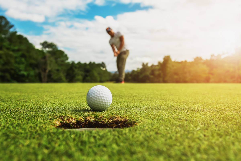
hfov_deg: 47.9
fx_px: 271
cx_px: 120
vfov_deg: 33.0
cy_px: 80
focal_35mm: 40
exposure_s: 1/1000
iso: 100
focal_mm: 27
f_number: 7.1
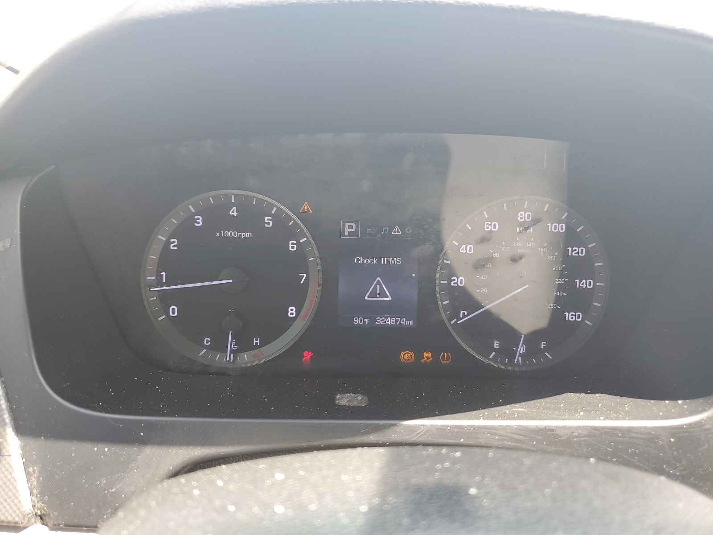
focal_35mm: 26
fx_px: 536
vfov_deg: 53.1
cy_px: 268
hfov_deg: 67.3
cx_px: 356
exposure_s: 1/120
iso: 58
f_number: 1.5
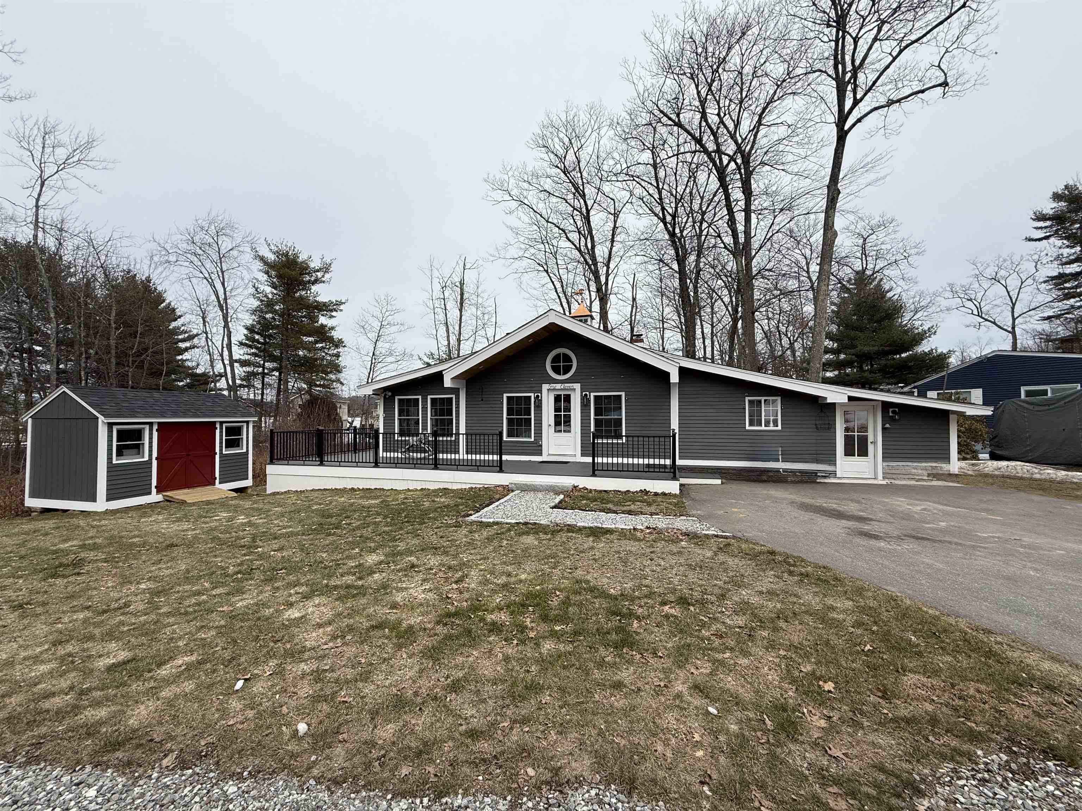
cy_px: 406
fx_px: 438
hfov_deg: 102.1
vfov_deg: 85.7
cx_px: 541
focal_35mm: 14
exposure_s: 1/2092
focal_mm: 2.22
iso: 50
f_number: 2.2
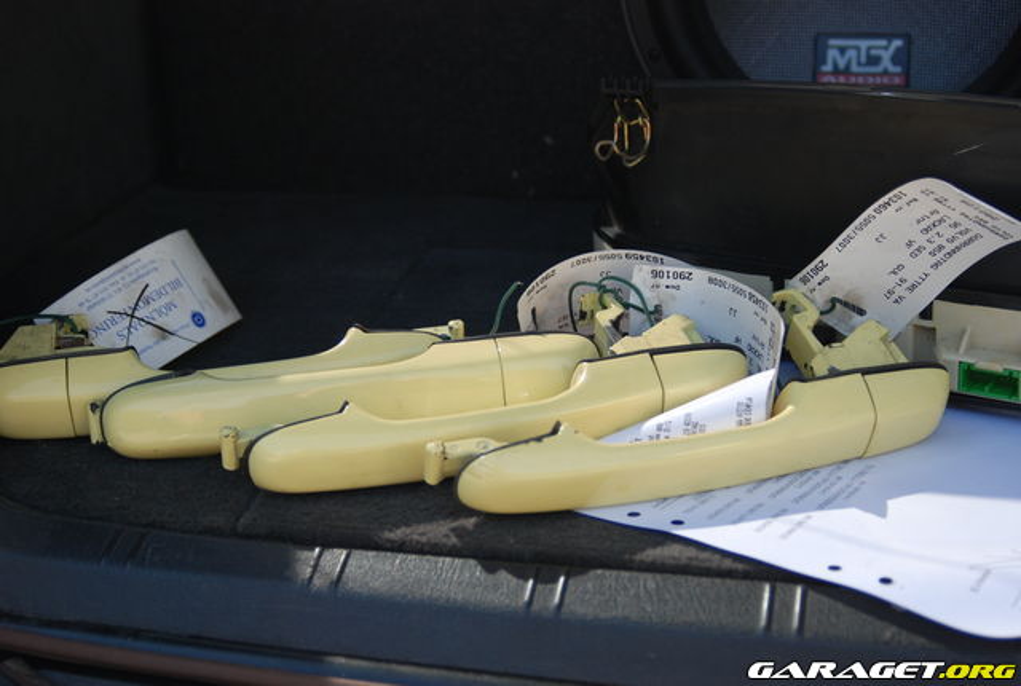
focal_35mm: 52
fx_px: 1492
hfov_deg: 37.8
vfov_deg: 25.9
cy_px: 343
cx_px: 510
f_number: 3.8
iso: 320
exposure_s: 1/500
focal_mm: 35
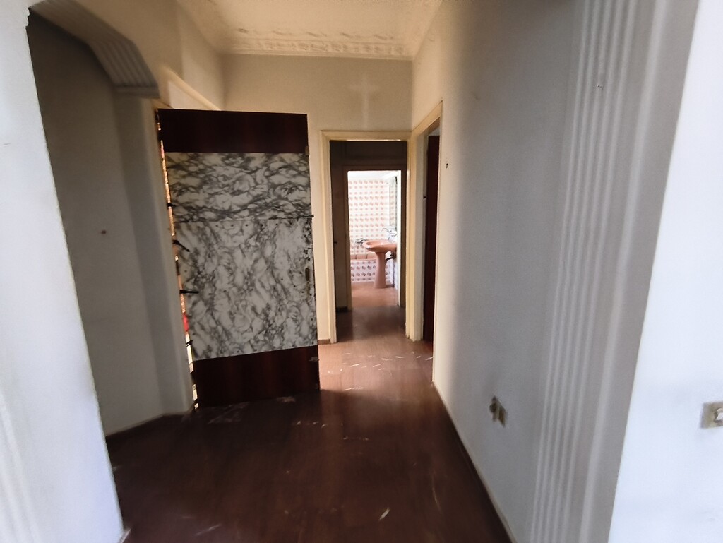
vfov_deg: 81.8
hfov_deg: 98.1
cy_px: 272
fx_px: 313
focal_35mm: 15
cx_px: 362
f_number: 2.2
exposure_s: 1/33.3
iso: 500
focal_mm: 1.65
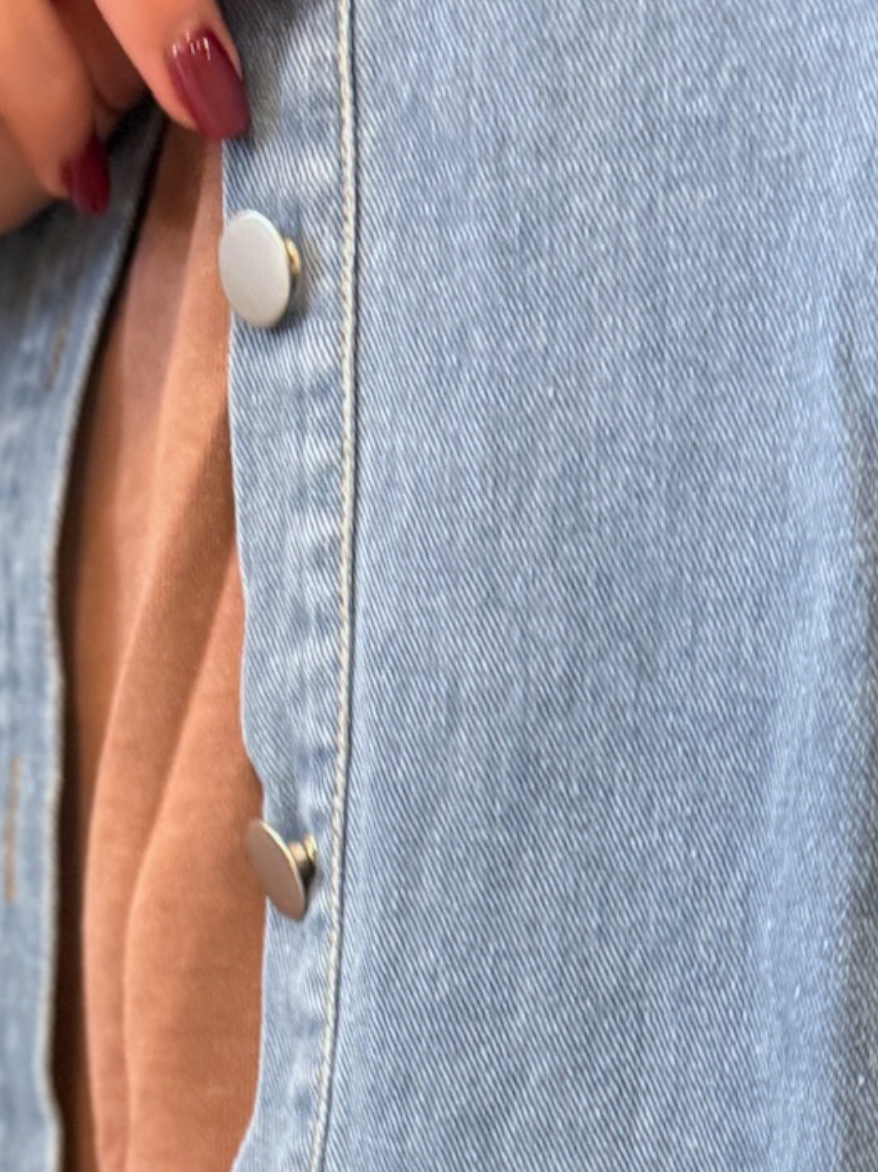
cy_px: 1306
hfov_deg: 23.1
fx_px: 2097
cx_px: 782
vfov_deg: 28.2
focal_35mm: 62
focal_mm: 6.76
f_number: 1.78
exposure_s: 1/60
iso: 400
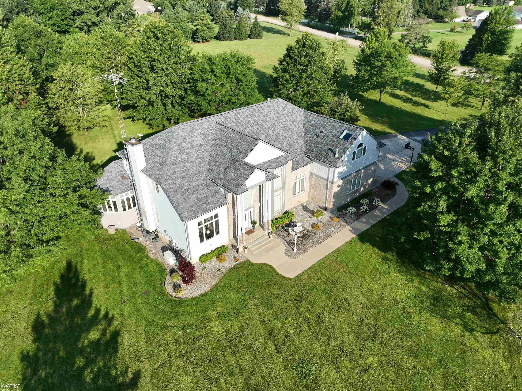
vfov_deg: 56.8
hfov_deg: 71.6
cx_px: 261
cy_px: 196
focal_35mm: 24
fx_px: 362
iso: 140
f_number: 2.8
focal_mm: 12.29
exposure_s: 1/1250
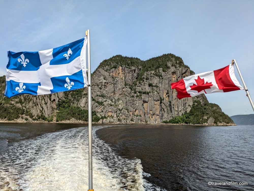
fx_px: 184
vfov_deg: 54.9
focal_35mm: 25
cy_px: 96
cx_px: 127
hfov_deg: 69.4
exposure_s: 1/3559
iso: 43
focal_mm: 5.43
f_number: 1.89
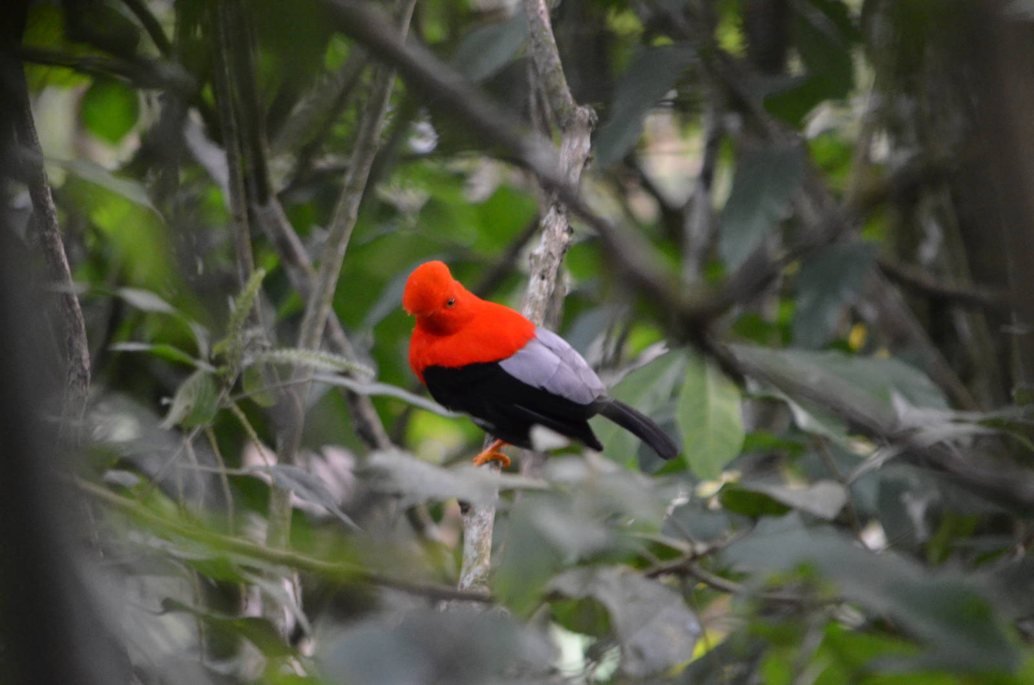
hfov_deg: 4.6
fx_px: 12899
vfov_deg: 3.0
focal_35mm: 450
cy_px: 342
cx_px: 517
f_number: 5.6
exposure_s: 1/80
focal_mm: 300
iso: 3200
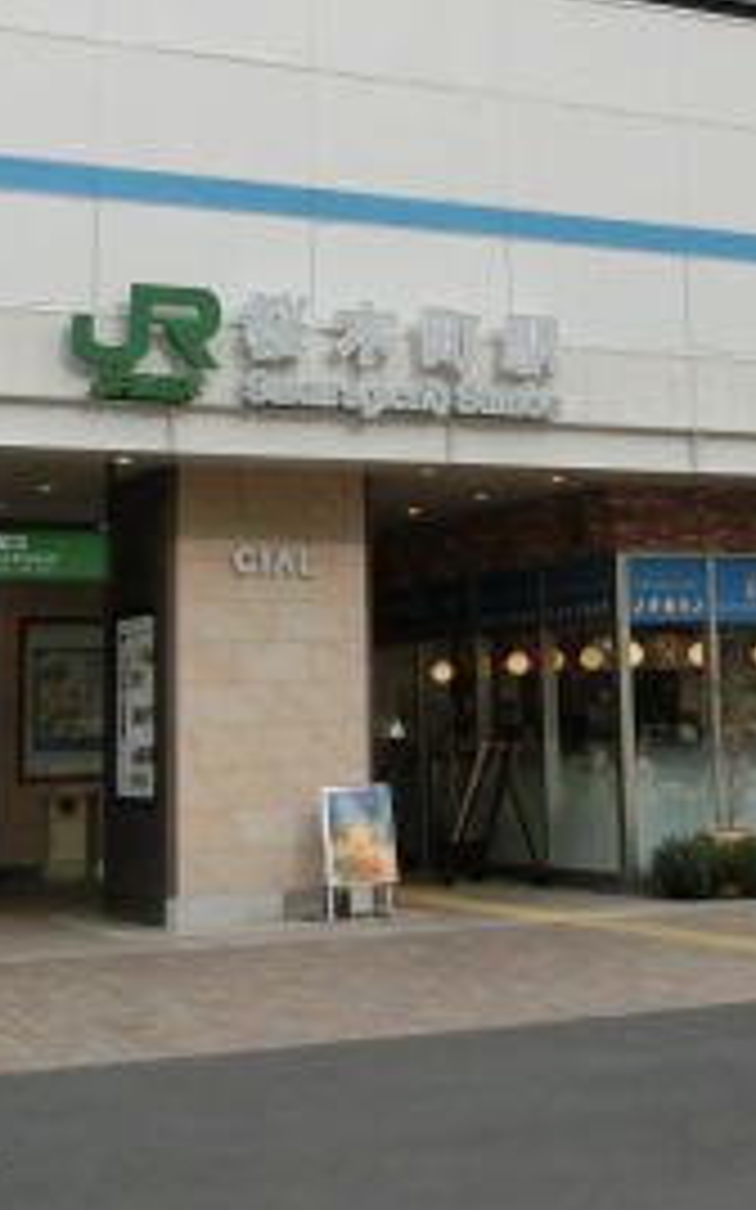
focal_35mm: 63
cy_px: 355
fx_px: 2078
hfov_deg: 20.5
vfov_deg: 32.1
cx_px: 554
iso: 80
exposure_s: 1/500
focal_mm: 4.5
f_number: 3.5
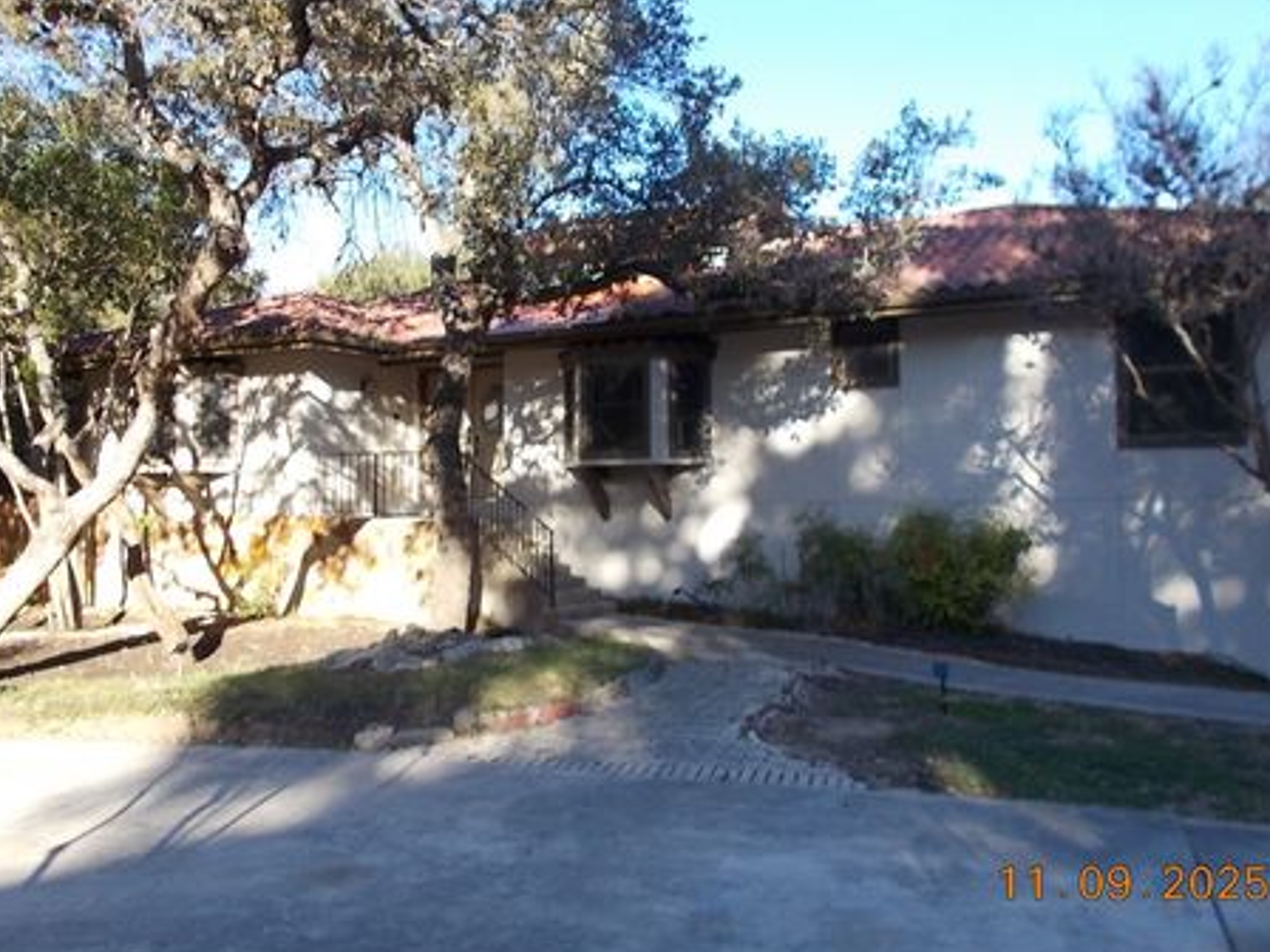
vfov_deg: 48.2
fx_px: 1064
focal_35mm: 29
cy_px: 477
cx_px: 632
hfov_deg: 61.7
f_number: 3.2
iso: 80
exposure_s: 1/250
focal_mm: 4.6
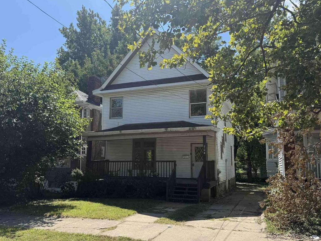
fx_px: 278
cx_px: 148
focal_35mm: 30
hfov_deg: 59.9
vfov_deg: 46.7
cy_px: 132
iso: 80
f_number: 1.78
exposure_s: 1/2703
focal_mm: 6.76
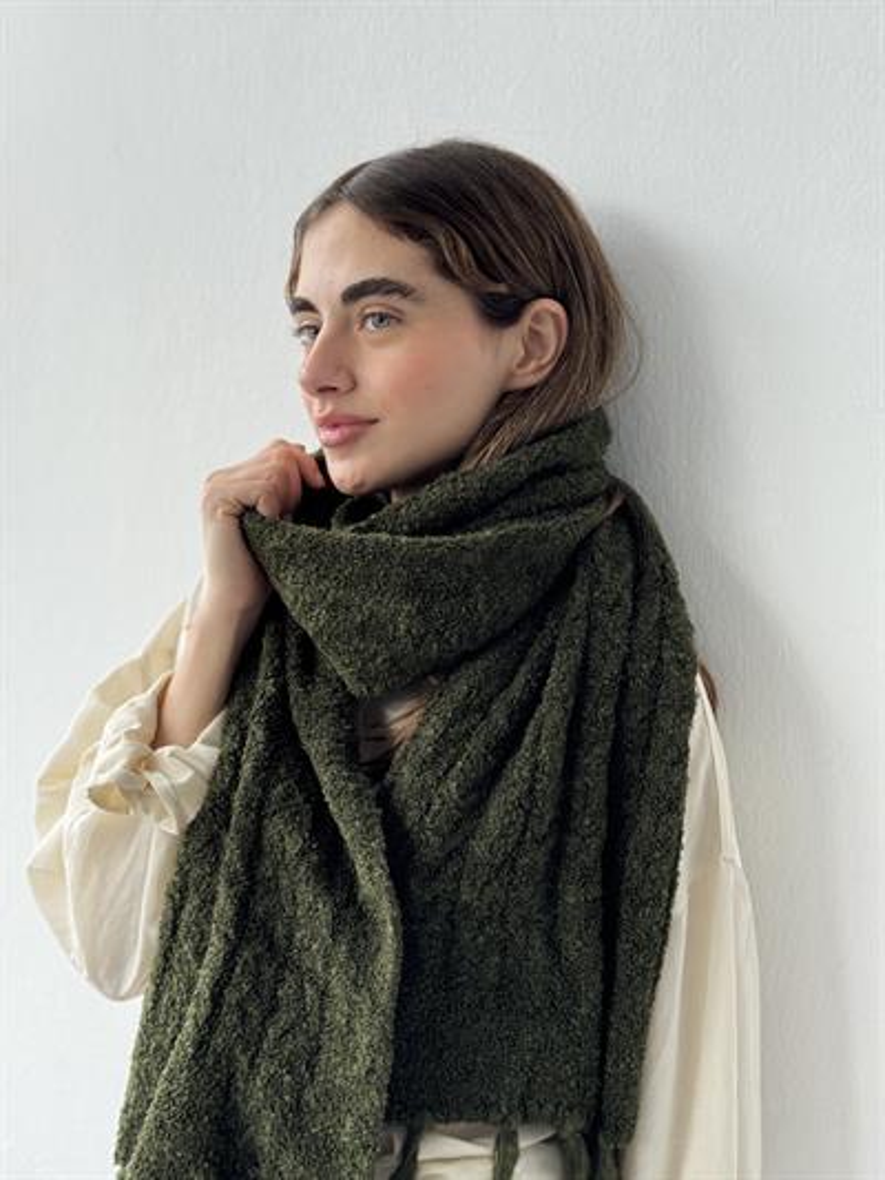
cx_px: 442
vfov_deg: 39.6
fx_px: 1636
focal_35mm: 48
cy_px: 590
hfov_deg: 30.3
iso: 64
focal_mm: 6.76
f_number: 1.78
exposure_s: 1/170
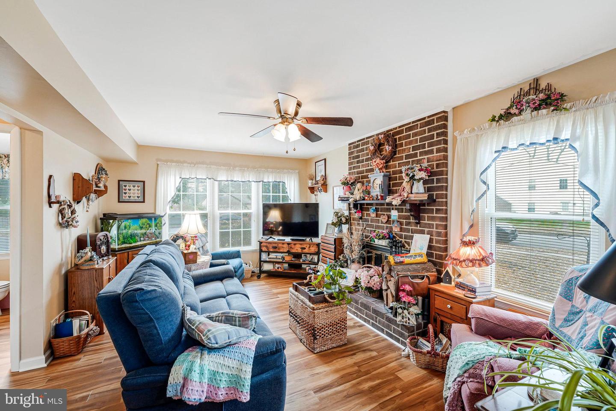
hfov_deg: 104.3
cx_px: 308
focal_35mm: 14
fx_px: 240
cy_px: 206
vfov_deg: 81.2
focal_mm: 14
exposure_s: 1/8
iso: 400
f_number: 8
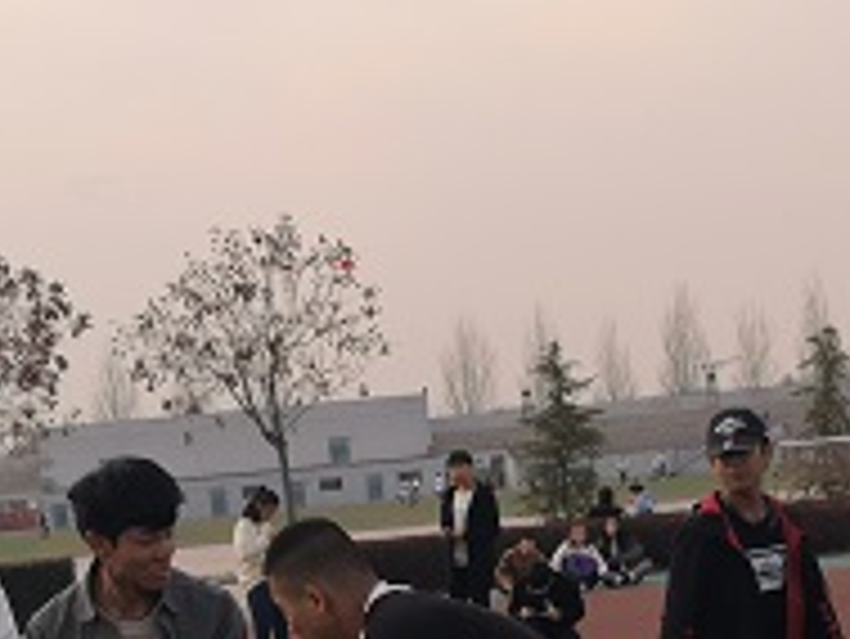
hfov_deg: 20.0
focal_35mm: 98
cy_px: 855
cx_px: 351
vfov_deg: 14.4
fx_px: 2408
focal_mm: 3.95
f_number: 1.8
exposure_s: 1/536
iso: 50
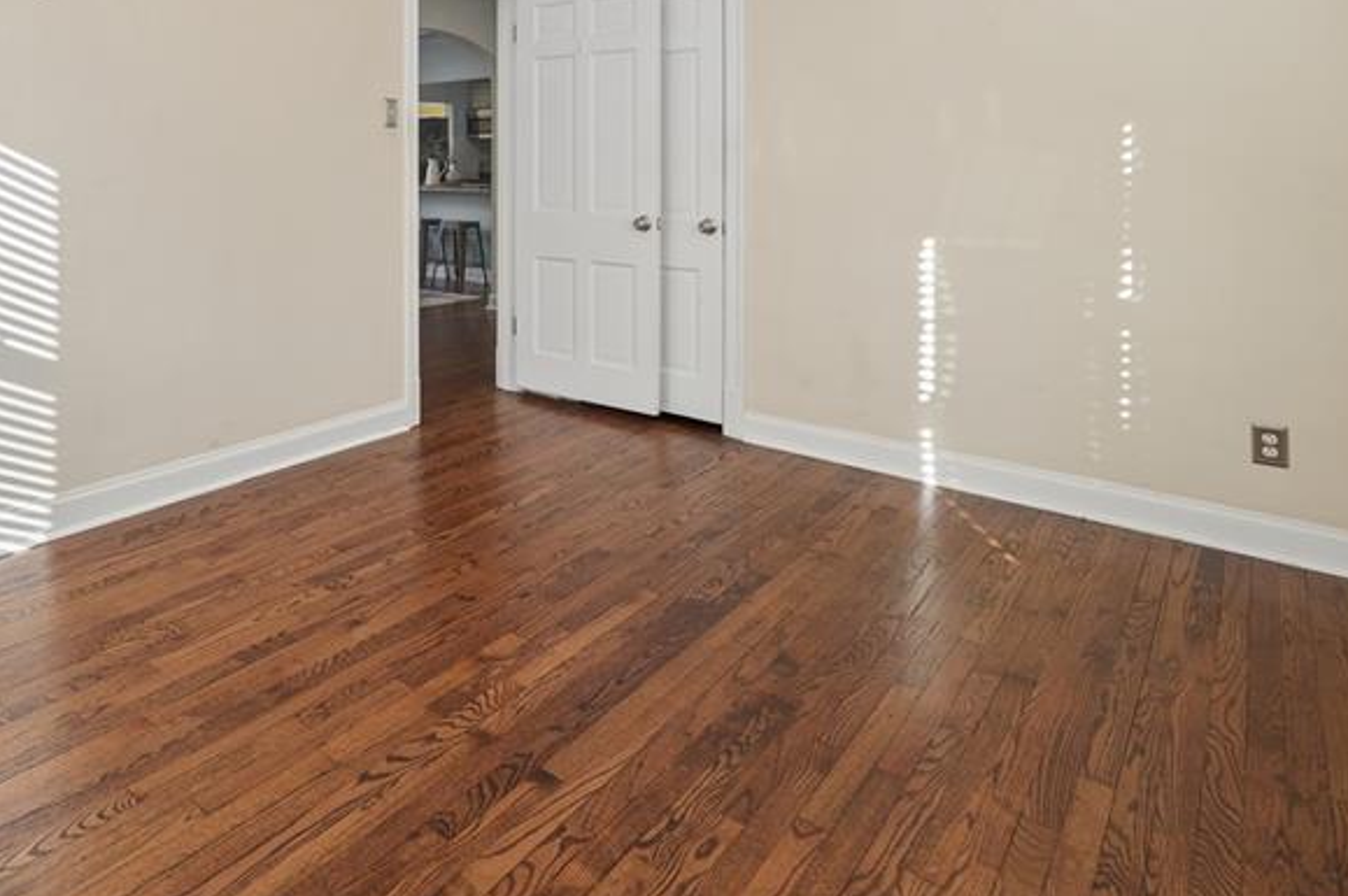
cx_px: 368
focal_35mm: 23
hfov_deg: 71.9
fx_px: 860
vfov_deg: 51.7
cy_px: 186
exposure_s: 1/50
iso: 400
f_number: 8
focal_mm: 13
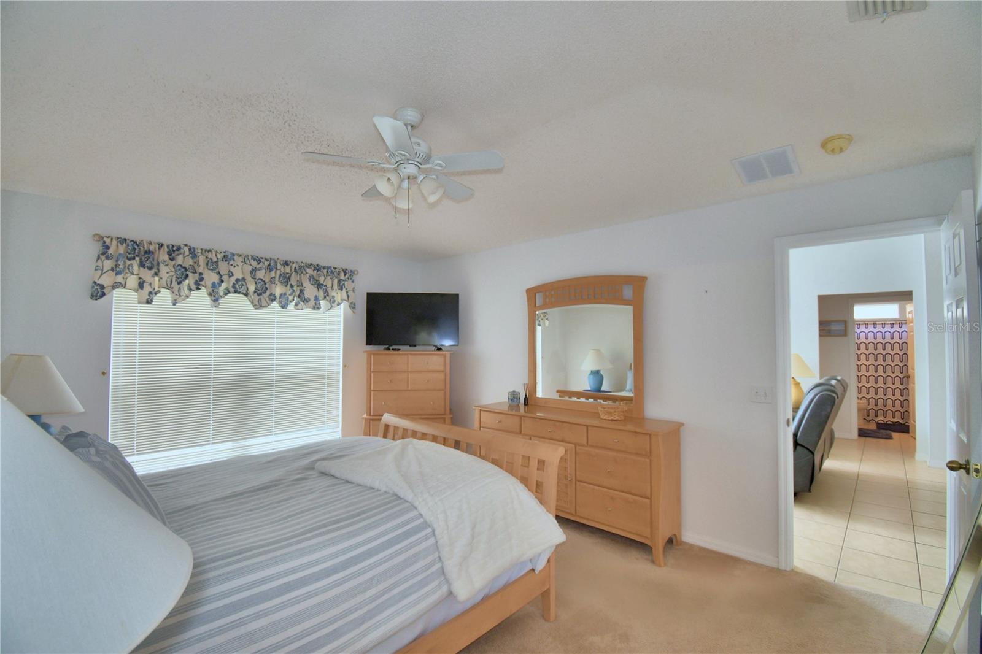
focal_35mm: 15
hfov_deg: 100.4
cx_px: 491
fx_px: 409
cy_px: 327
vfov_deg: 77.3
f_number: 4.5
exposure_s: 1/50
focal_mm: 10
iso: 200
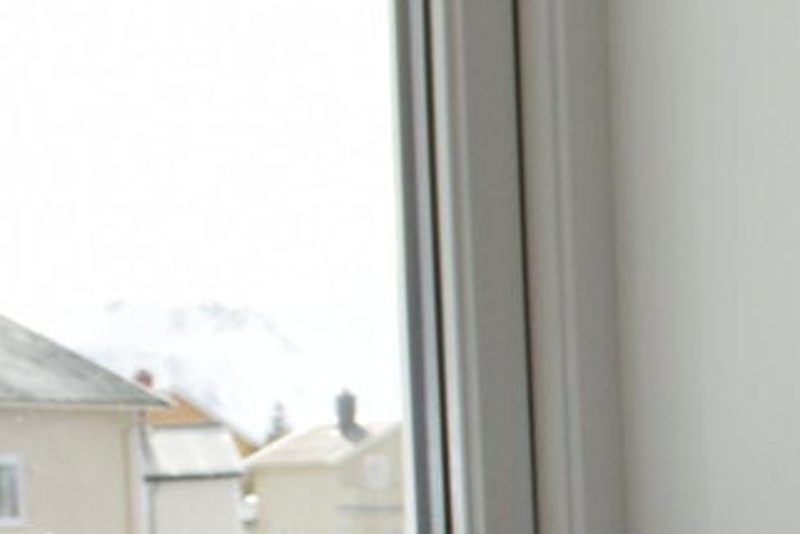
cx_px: 2044
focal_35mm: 168
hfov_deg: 10.3
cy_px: 448
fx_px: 3733
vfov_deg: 8.2
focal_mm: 18
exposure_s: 1/200
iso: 320
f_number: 10
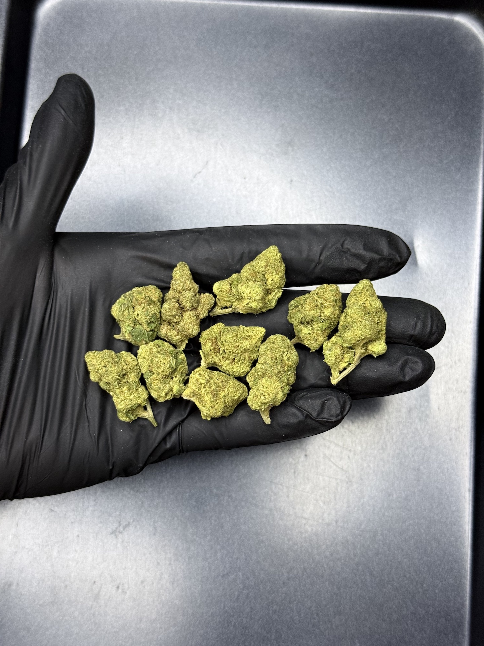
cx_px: 242
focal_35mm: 48
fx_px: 895
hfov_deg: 30.3
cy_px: 323
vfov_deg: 39.7
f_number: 1.78
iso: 125
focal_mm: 6.76
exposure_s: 1/50
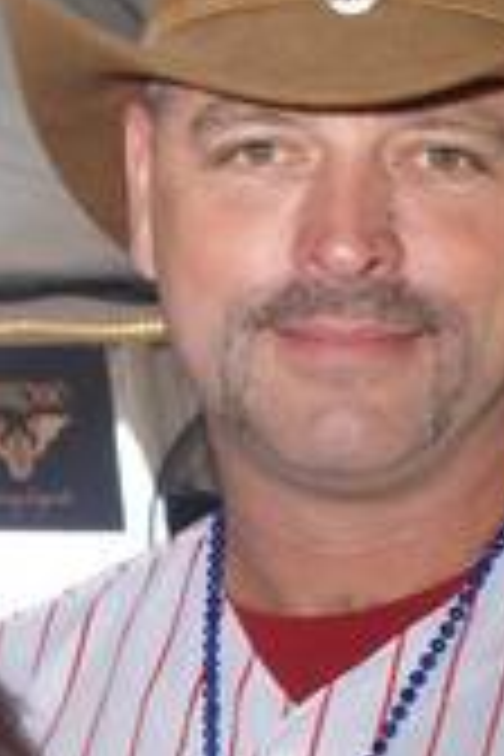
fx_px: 3927
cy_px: 1048
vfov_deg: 10.7
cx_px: 108
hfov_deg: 7.3
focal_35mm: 187
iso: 400
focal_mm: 28
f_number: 8
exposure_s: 1/60
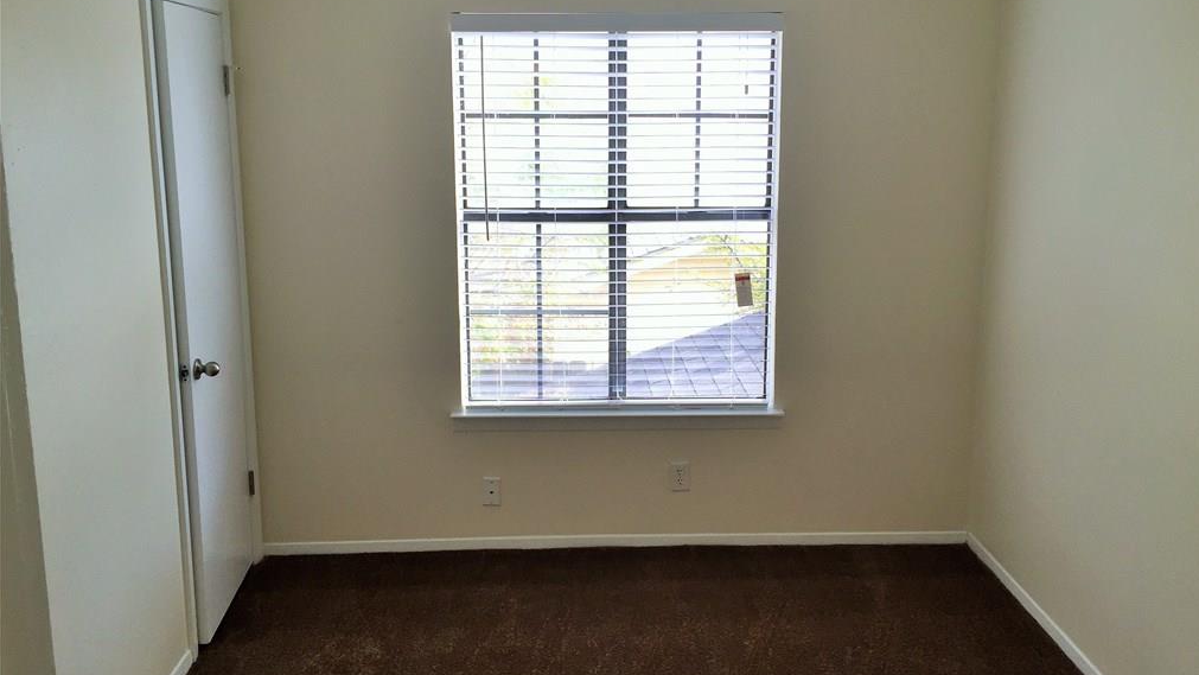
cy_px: 286
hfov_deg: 61.0
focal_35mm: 32
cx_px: 606
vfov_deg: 36.6
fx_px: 1018
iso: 40
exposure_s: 1/150
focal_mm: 4.15
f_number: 2.2
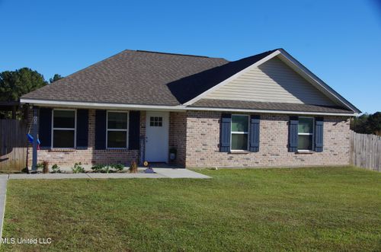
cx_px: 190
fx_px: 426
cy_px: 126
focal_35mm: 40
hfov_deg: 48.2
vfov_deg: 33.0
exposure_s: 1/200
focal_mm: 26.88
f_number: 7.1
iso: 100
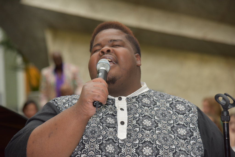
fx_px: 784
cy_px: 78
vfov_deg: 11.4
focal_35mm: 120
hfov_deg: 17.1
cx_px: 118
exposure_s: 1/80
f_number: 4.5
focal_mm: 120
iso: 800
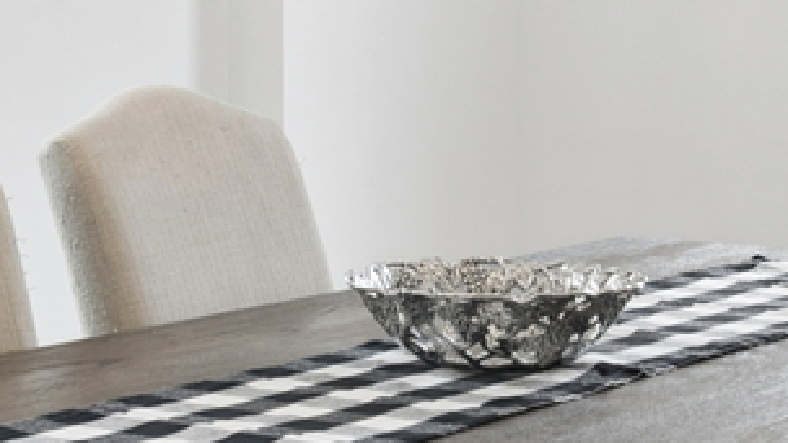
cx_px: 469
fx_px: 2215
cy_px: -21
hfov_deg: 20.2
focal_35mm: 106
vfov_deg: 11.3
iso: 200
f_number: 8
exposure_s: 1/8
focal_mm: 13
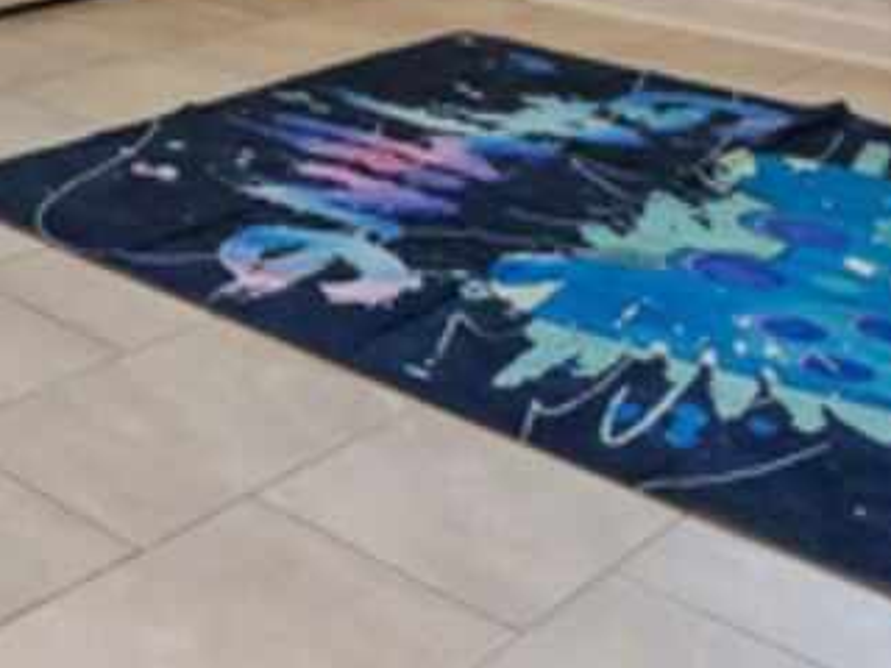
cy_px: -309
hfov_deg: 25.0
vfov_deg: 22.0
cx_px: -493
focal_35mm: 56
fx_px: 1441
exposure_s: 1/40
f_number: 4
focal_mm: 7
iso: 3200
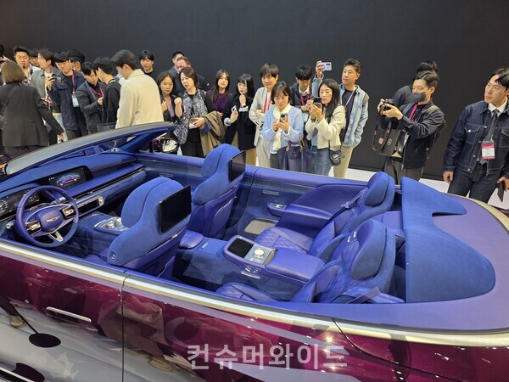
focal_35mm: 23
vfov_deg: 58.9
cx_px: 254
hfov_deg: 73.9
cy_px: 191
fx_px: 338
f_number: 1.7
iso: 80
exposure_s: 1/61
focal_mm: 6.3
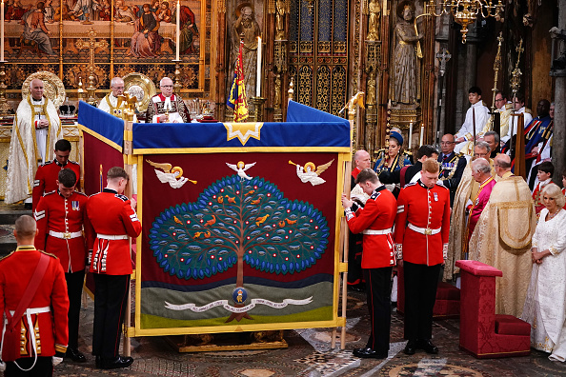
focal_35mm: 100
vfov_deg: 13.7
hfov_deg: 20.4
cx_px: 283
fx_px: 1572
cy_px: 188
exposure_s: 1/125
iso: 5000
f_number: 4.5
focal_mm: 100
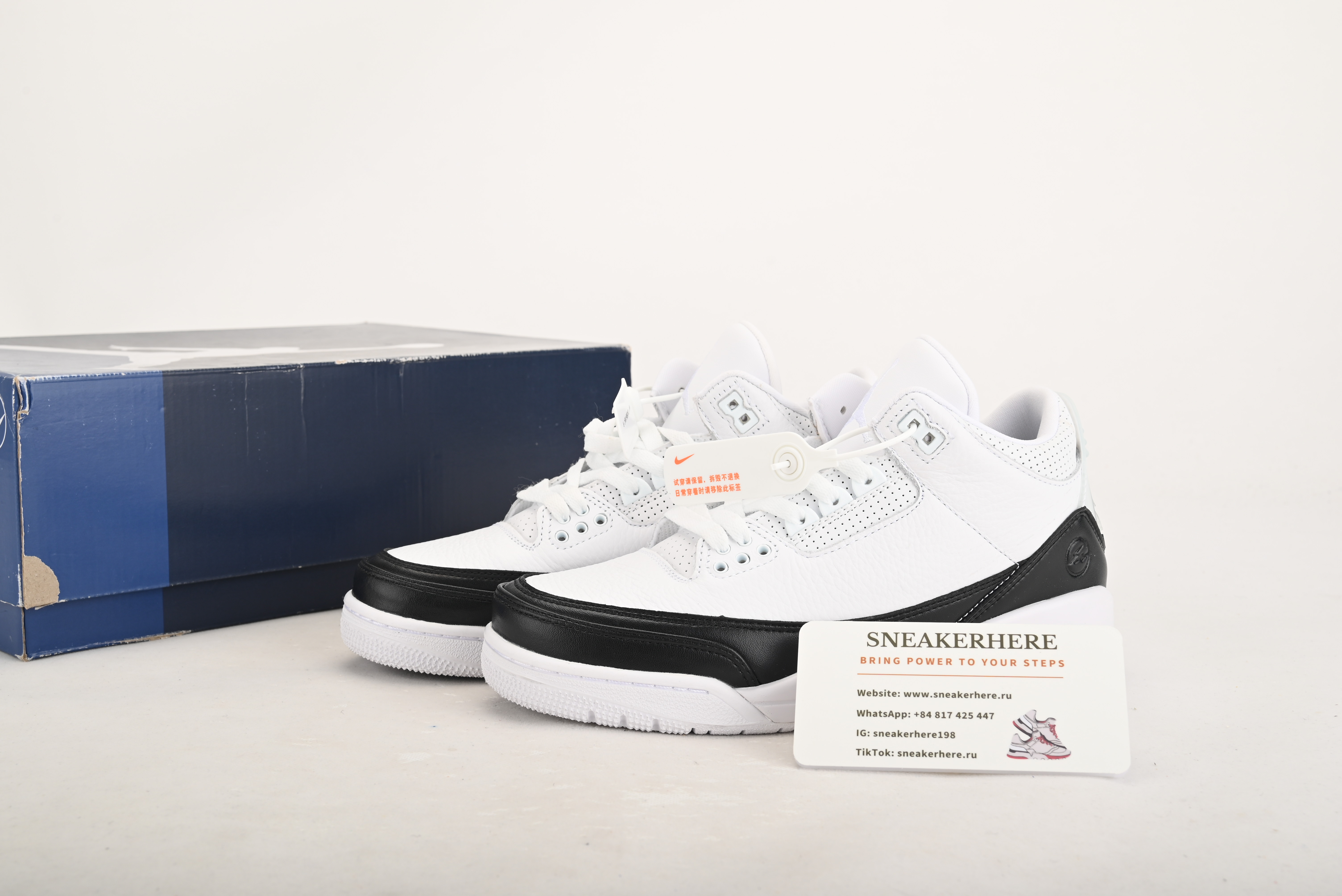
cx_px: 671
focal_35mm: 45
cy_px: 448
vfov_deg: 29.9
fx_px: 1678
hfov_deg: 43.6
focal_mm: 45
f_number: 11
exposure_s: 1/200
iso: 100
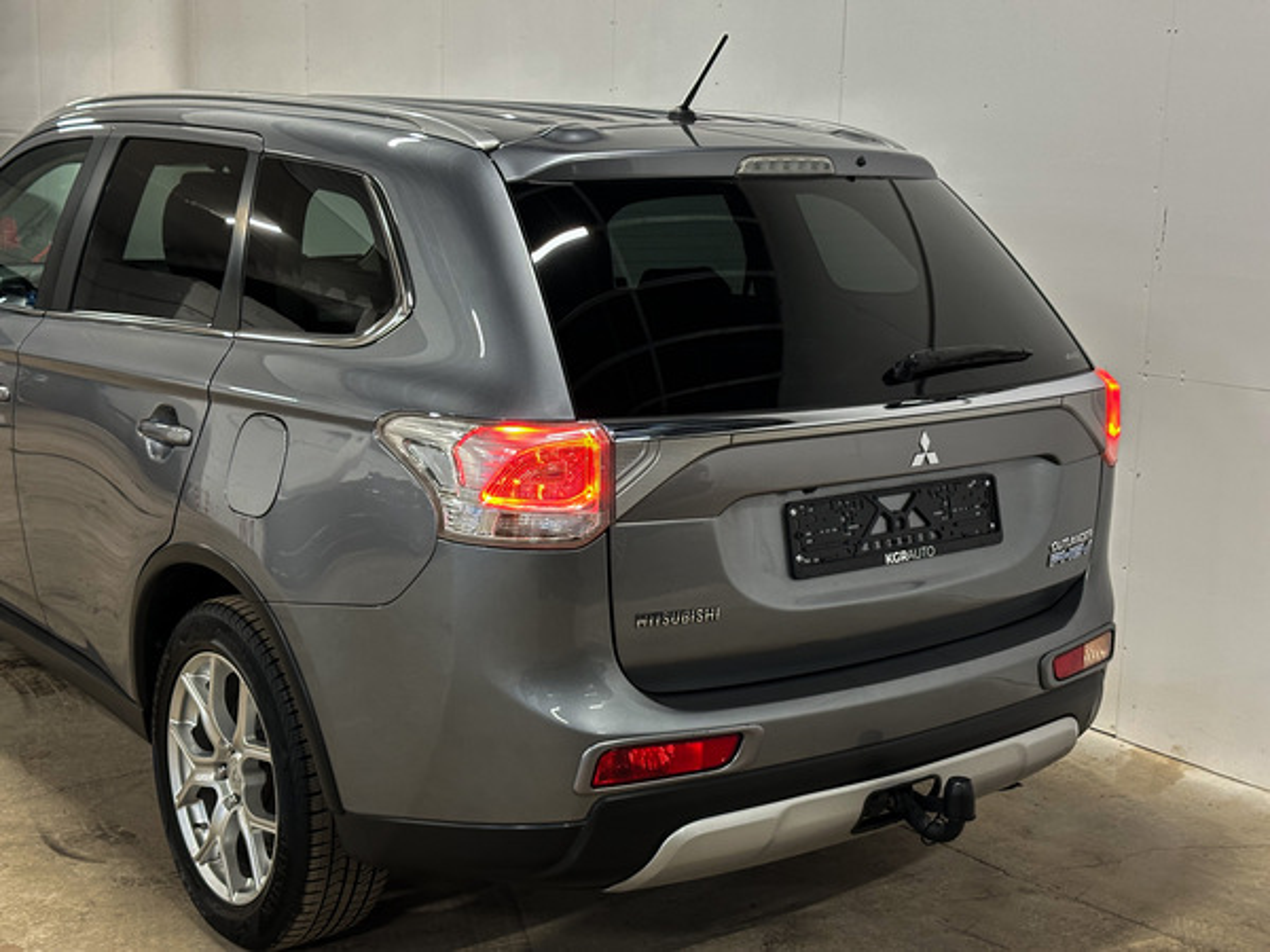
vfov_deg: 30.3
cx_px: 635
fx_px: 1761
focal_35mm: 48
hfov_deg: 39.7
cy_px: 476
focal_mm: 6.86
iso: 200
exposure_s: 1/33
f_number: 1.78
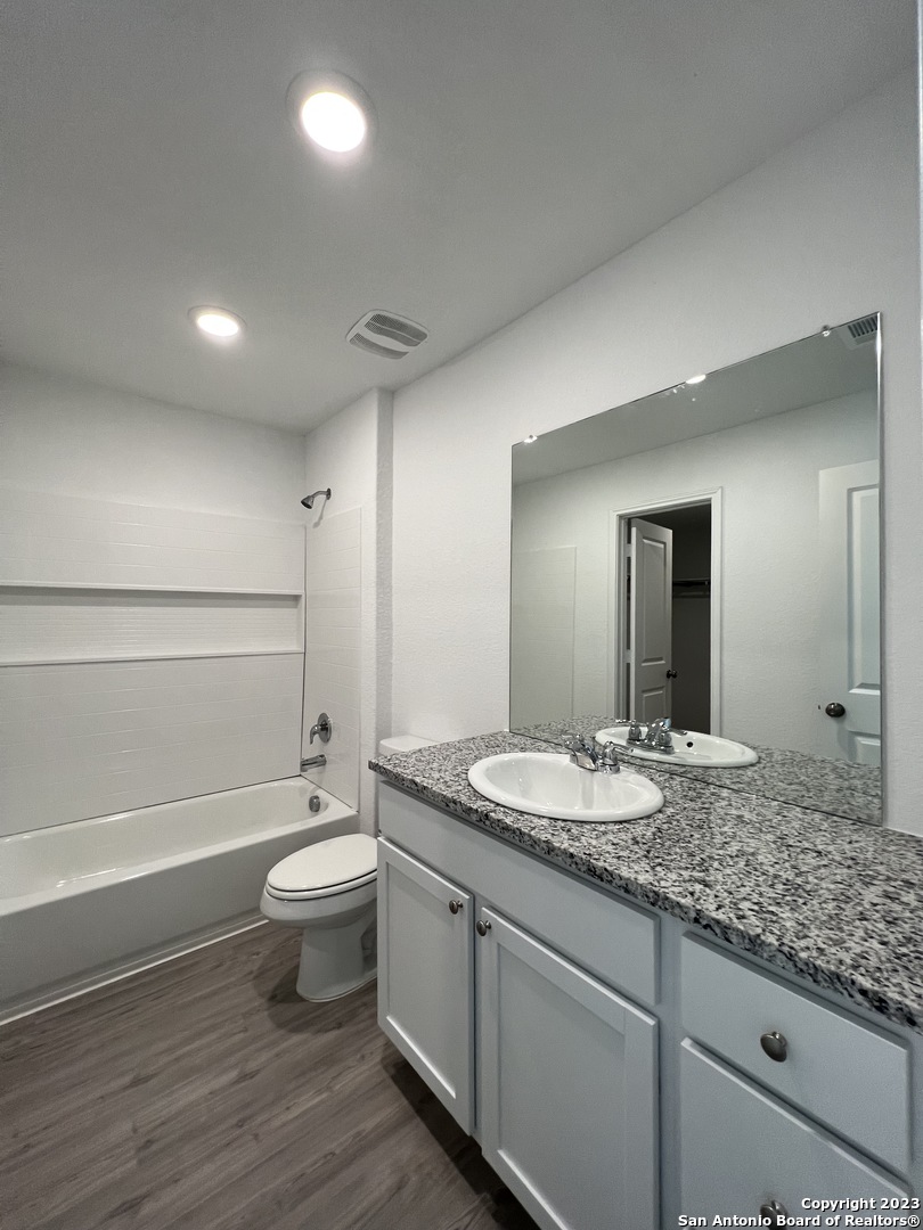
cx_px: 462
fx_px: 462
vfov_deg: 106.2
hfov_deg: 89.9
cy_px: 615
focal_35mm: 13
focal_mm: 1.57
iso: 200
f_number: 1.8
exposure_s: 1/120
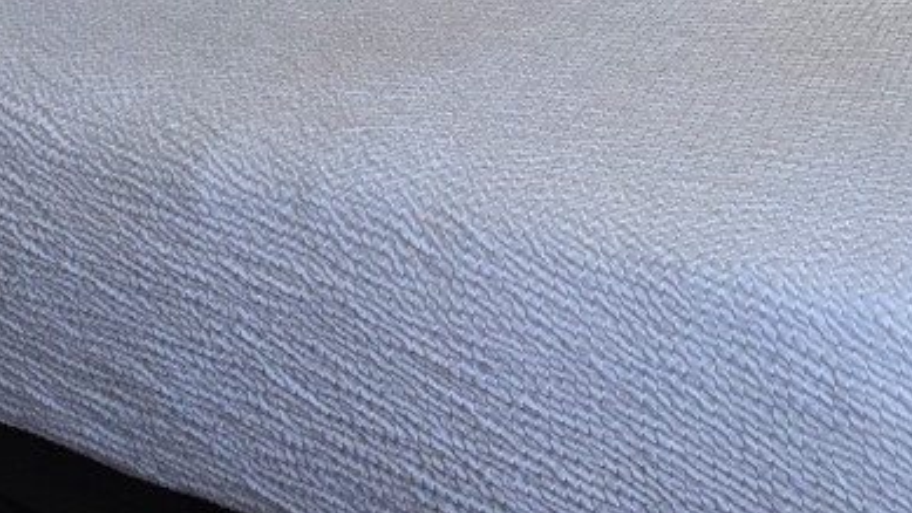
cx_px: 781
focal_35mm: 66
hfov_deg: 30.8
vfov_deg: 16.3
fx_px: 1596
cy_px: -312
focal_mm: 5.4
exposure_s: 1/120
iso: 125
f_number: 1.8
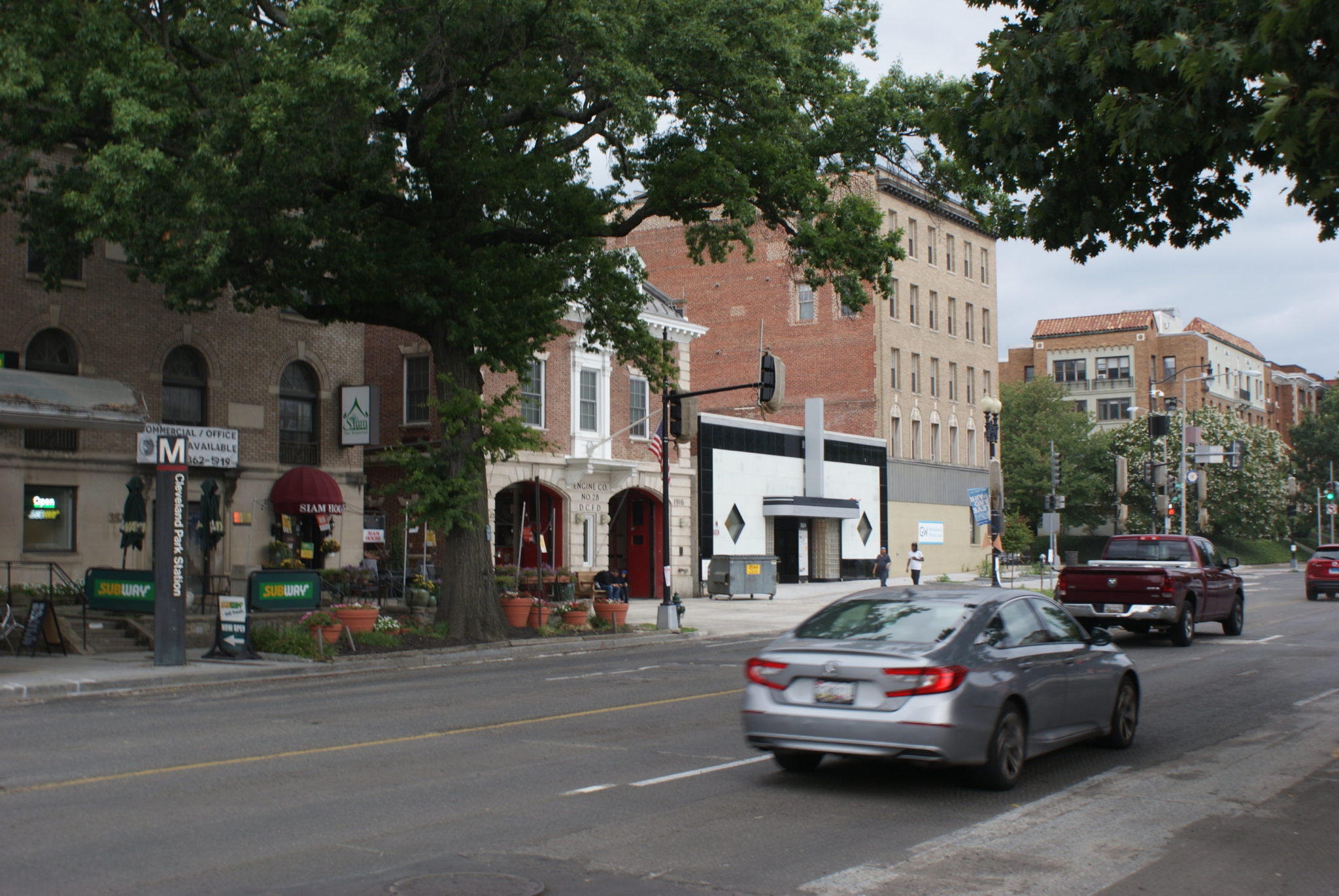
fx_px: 1564
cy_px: 448
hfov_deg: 46.3
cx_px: 670
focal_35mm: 42
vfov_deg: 32.0
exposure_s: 1/60
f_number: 6.3
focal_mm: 28
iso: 100
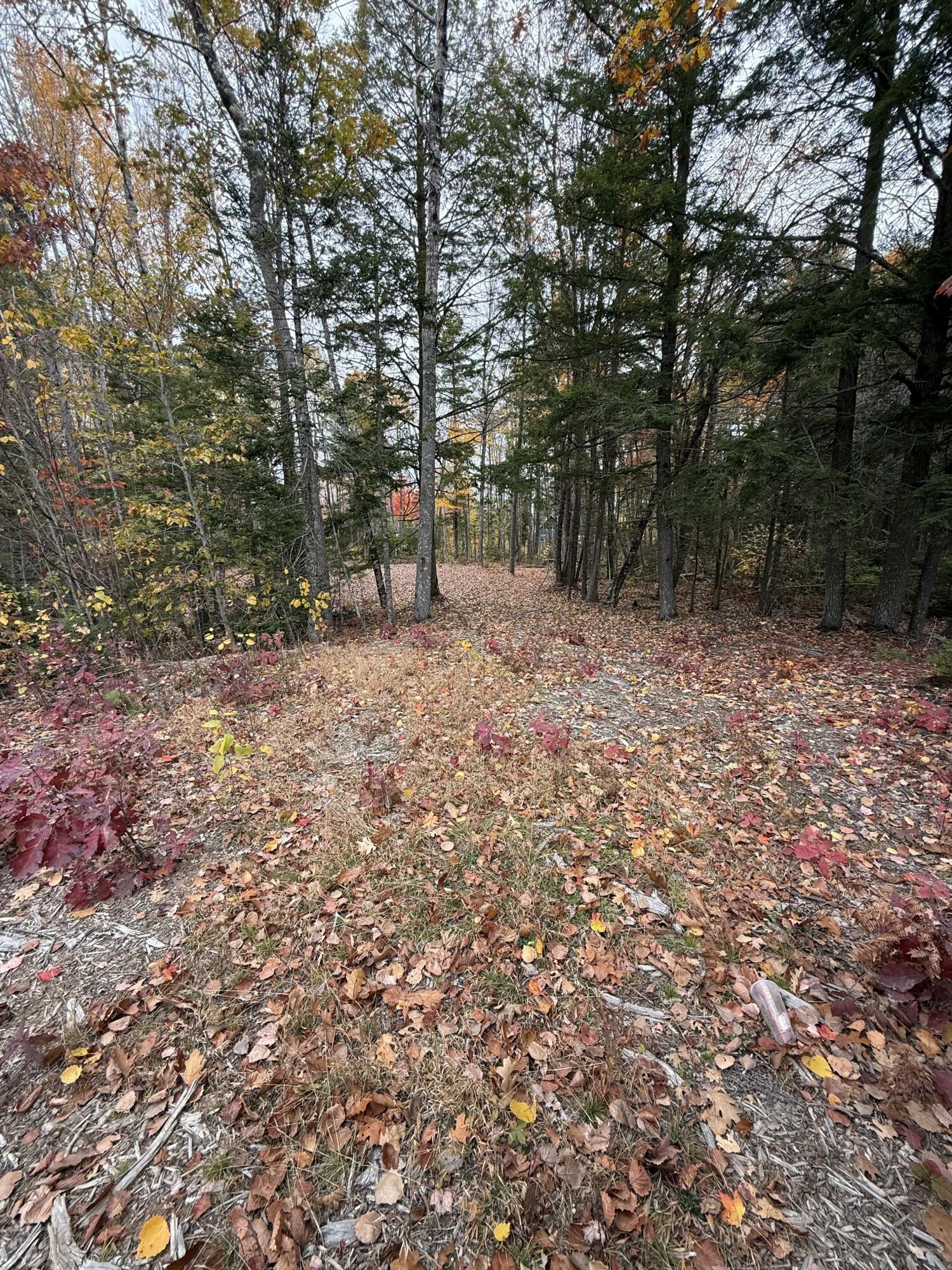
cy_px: 635
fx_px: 513
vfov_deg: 102.1
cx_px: 476
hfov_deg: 85.7
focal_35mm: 14
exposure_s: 1/99
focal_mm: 2.22
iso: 50
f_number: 2.2
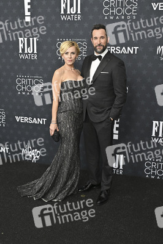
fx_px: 252
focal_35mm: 37
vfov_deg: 51.9
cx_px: 82
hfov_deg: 35.9
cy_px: 122
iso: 1250
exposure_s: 1/320
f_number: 5.6
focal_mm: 37
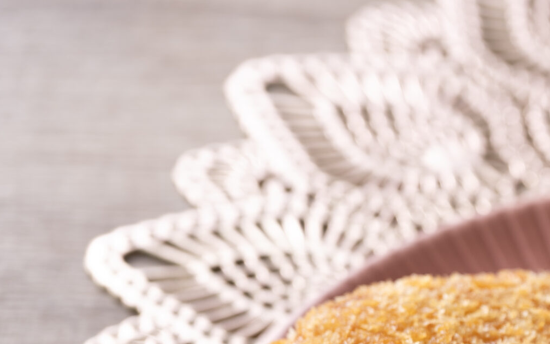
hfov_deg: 6.7
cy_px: 453
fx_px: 4661
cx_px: 641
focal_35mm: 311
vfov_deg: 4.2
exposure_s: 1/200
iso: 100
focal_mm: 120
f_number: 5.6
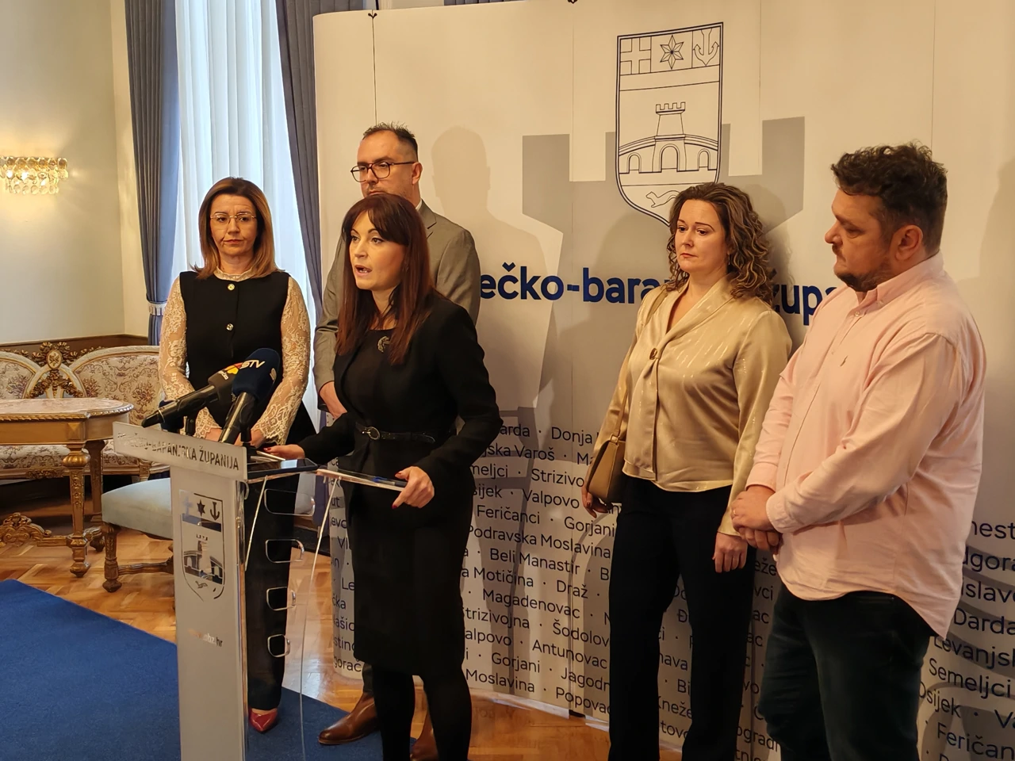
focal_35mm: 46
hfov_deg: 41.2
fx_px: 1349
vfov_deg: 31.5
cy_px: 380
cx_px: 508
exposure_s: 1/100
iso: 200
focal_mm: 5.52
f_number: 1.95
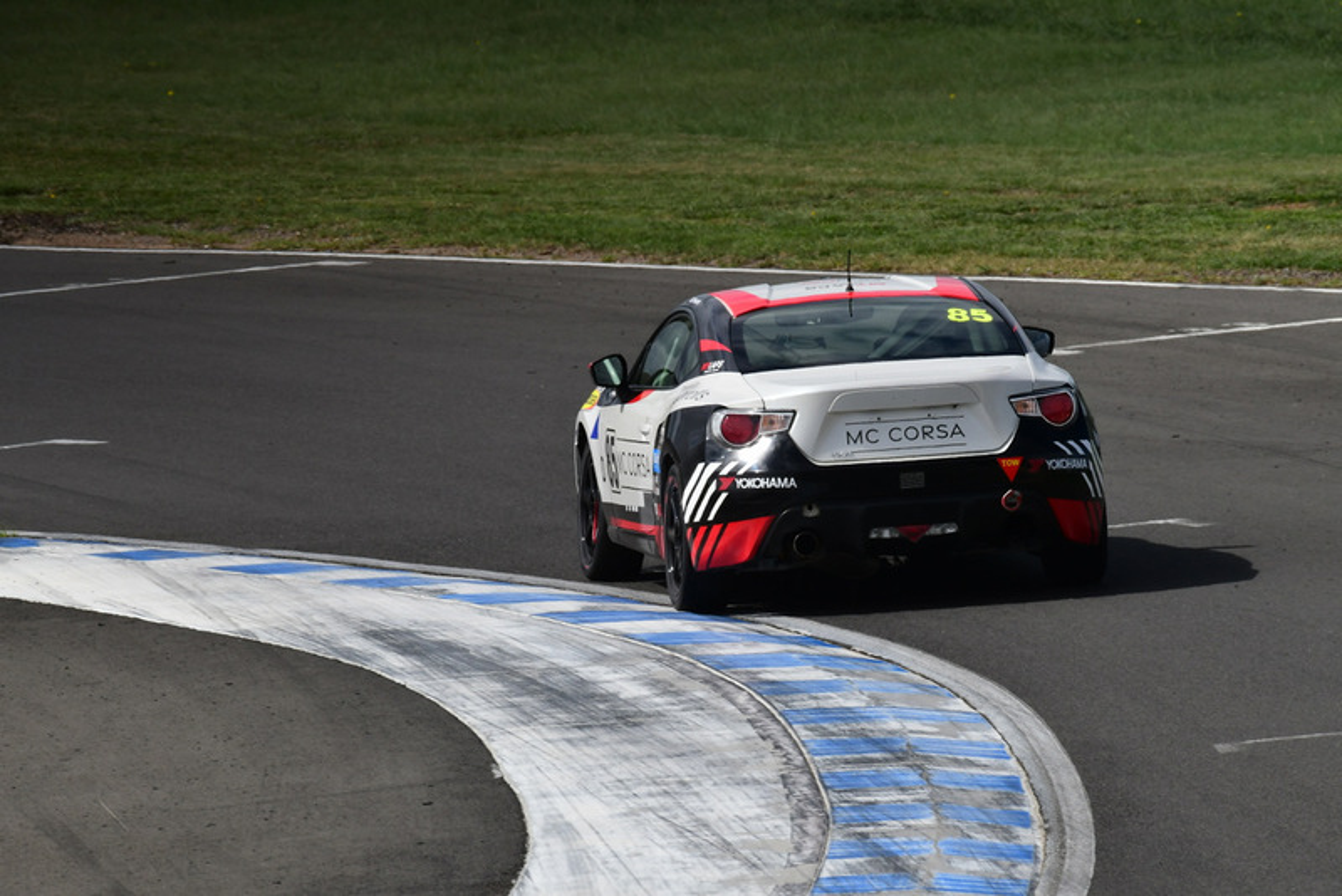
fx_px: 27967
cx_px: 671
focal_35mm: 750
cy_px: 448
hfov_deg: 2.7
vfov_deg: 1.8
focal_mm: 500
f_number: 13
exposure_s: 1/640
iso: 320
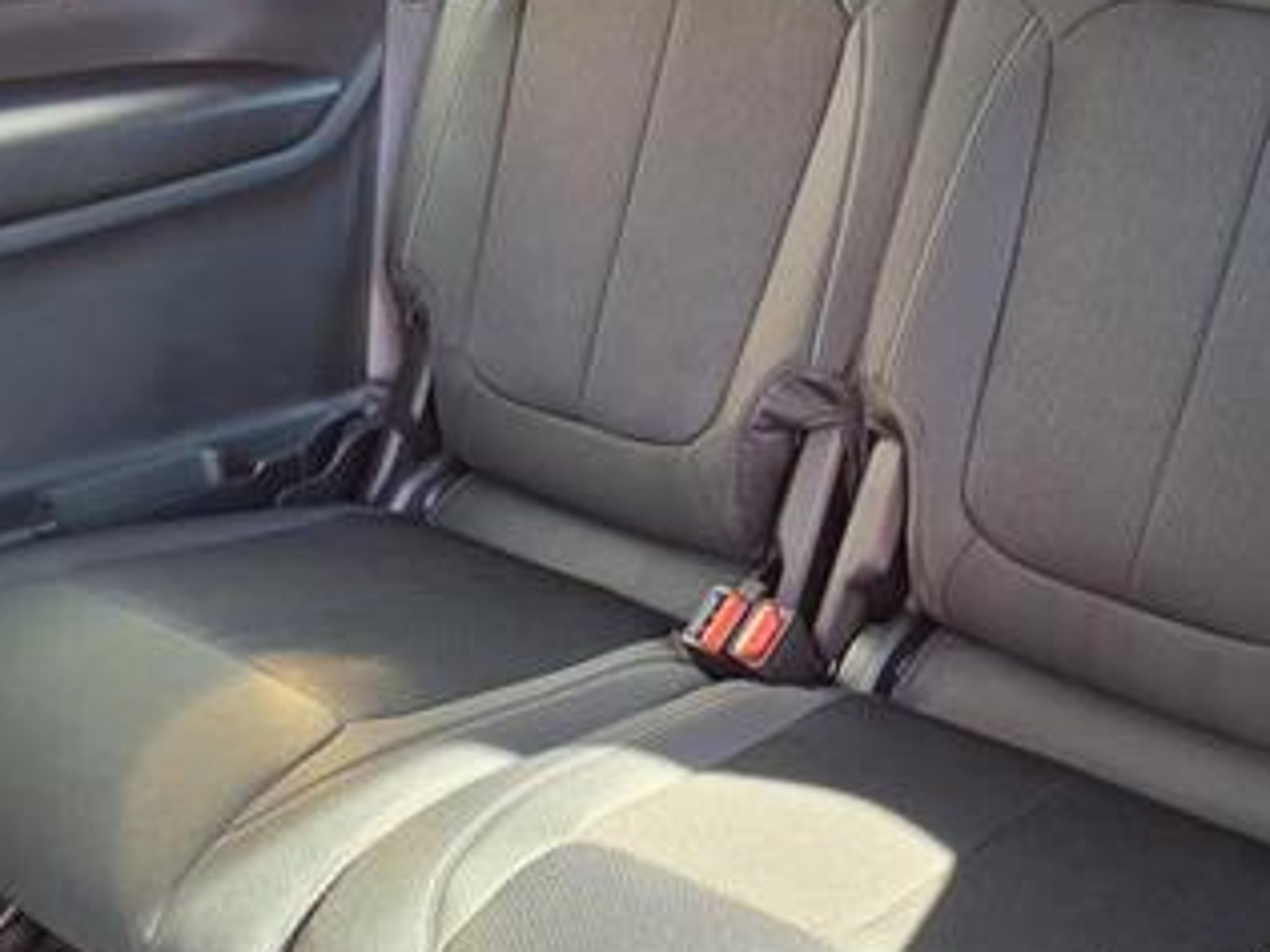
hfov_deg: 43.4
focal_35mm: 43
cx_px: 812
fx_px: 1578
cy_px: 450
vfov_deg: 33.6
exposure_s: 1/40
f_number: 1.9
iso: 160
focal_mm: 3.58
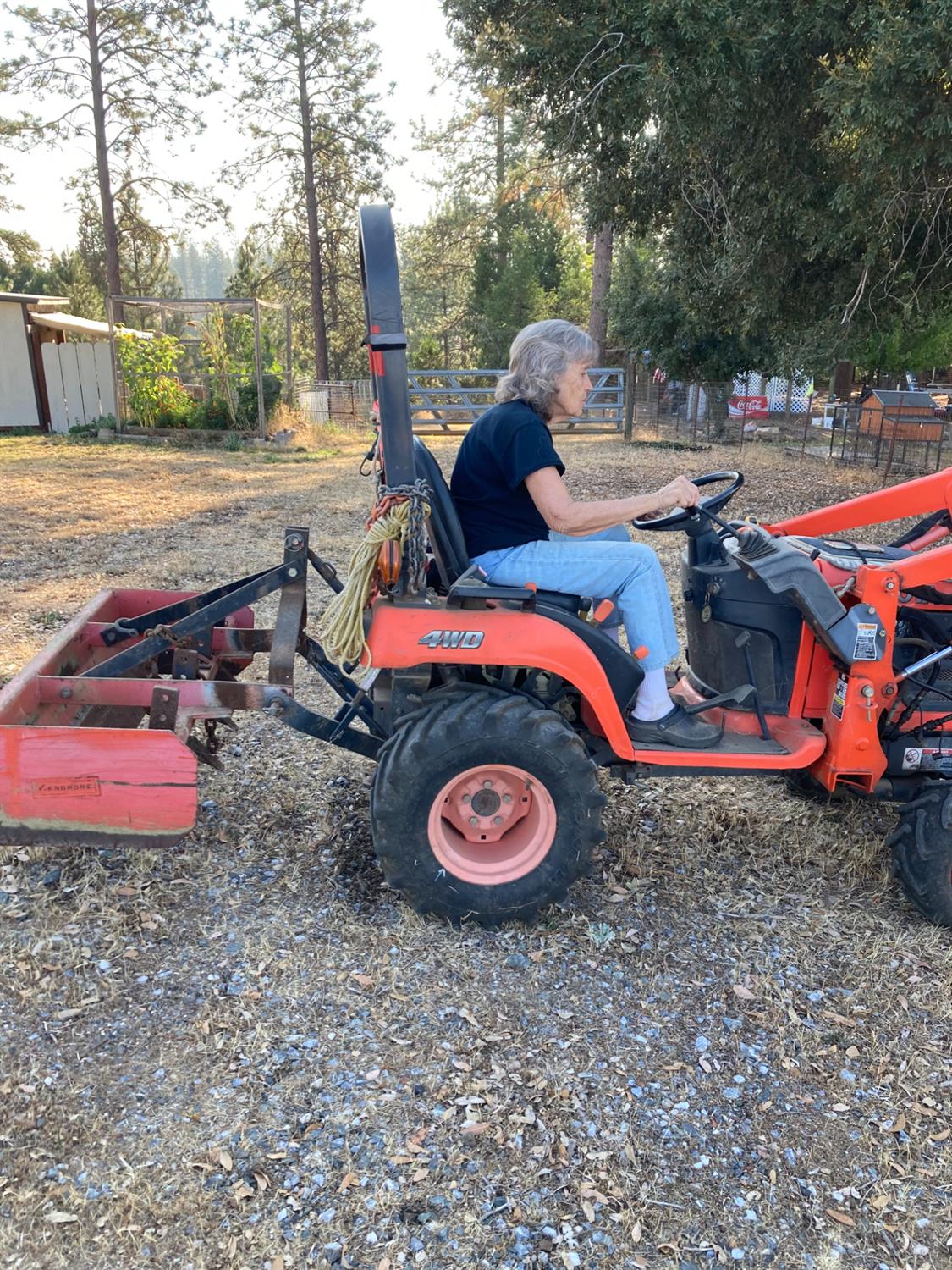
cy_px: 635
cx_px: 476
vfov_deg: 63.4
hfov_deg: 49.7
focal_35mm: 28
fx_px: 1027
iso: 20
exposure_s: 1/161
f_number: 1.8
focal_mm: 3.99
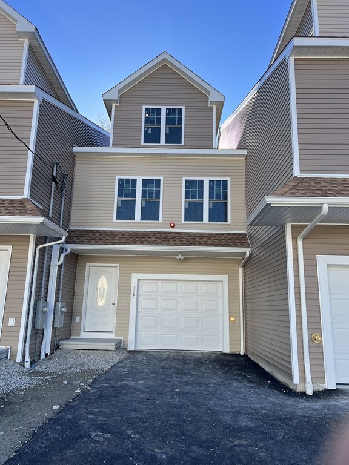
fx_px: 350
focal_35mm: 26
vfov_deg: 67.3
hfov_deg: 53.1
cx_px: 174
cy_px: 232
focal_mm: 5.7
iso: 50
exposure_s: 1/1159
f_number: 1.5
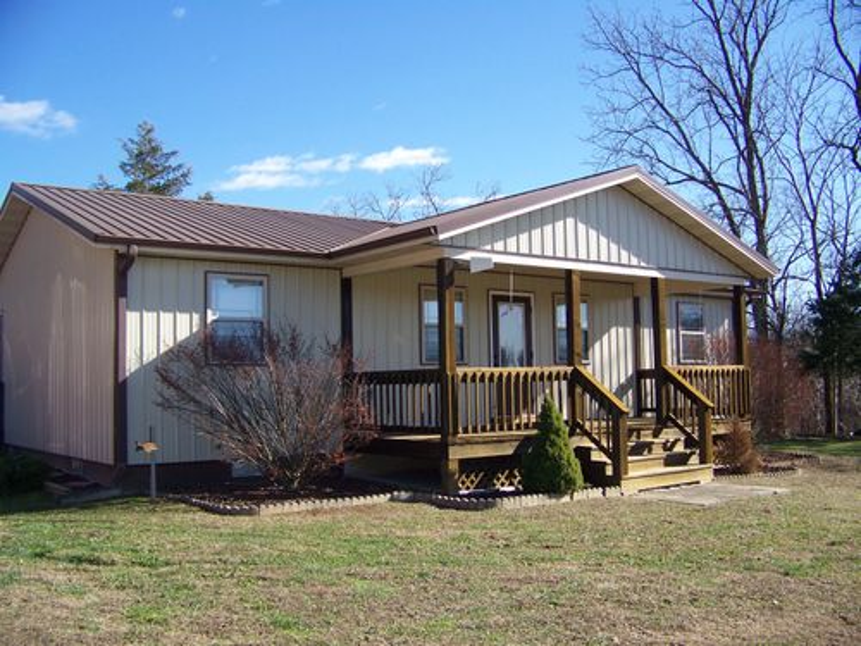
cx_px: 430
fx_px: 895
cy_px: 323
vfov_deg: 39.7
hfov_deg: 51.4
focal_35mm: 36
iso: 64
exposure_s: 1/500
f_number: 2.8
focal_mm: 5.85
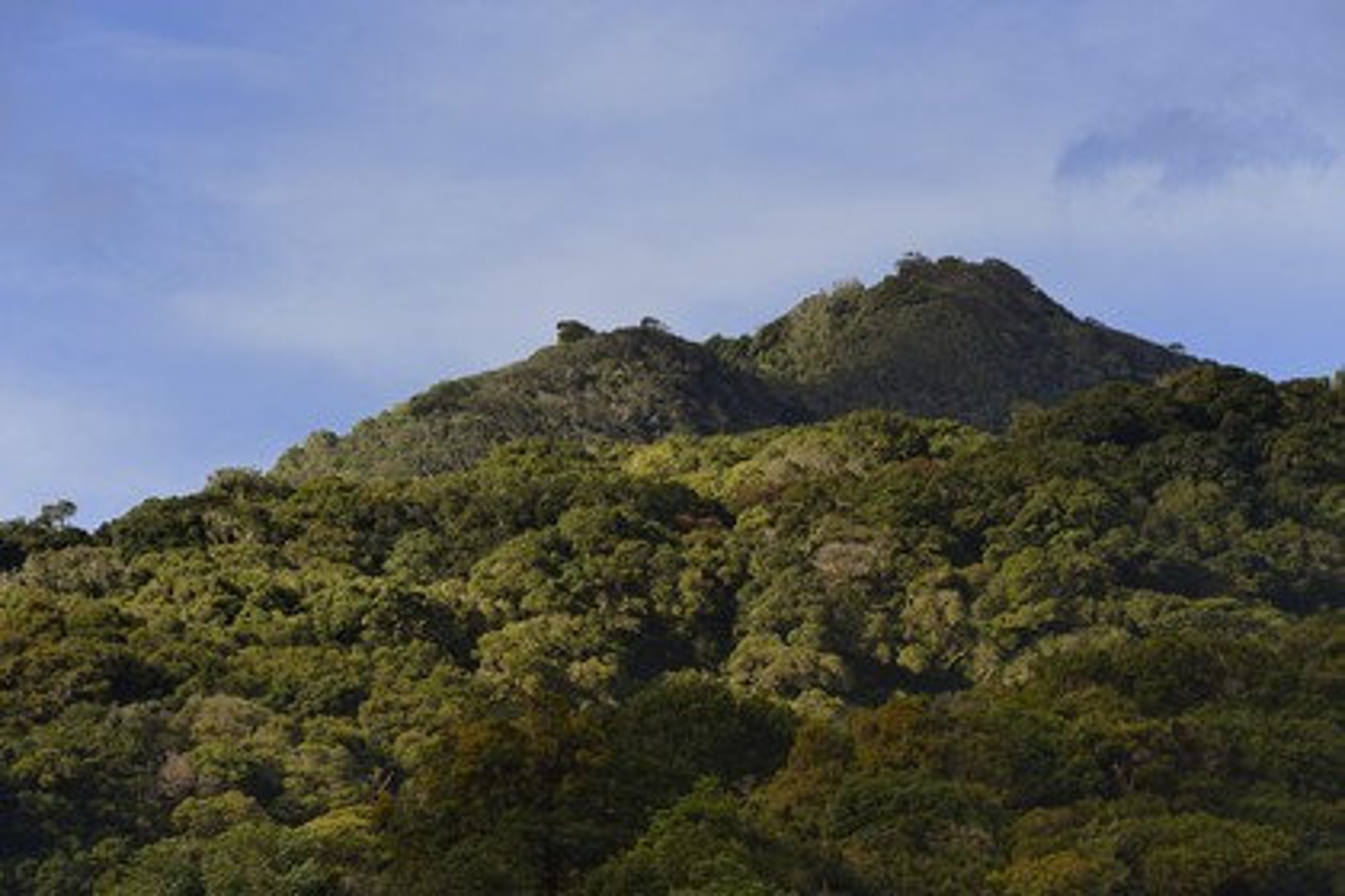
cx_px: 672
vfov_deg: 7.2
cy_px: 448
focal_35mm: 190
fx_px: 7098
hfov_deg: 10.8
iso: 400
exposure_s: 1/200
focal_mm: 190
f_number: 13
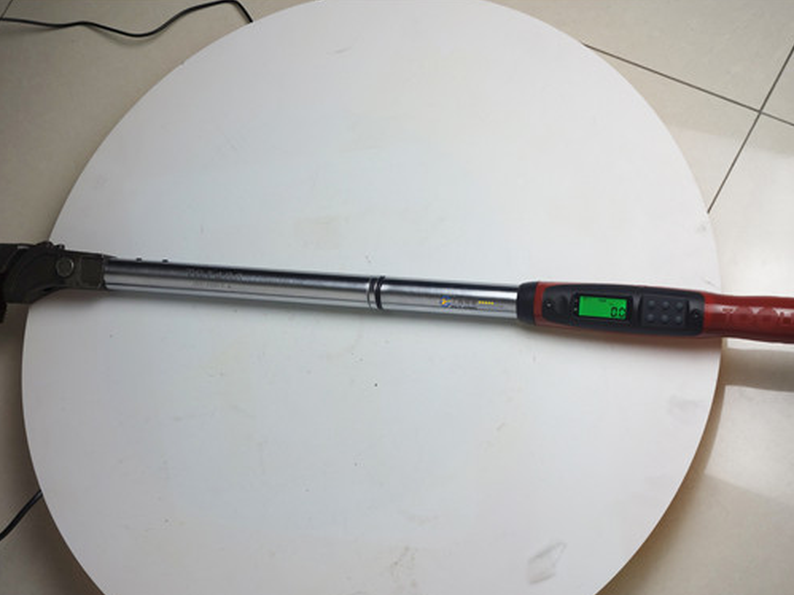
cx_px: 415
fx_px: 1170
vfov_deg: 28.5
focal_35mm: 51
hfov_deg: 37.5
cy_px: 300
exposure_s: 1/100
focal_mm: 16.99
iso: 125
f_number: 5
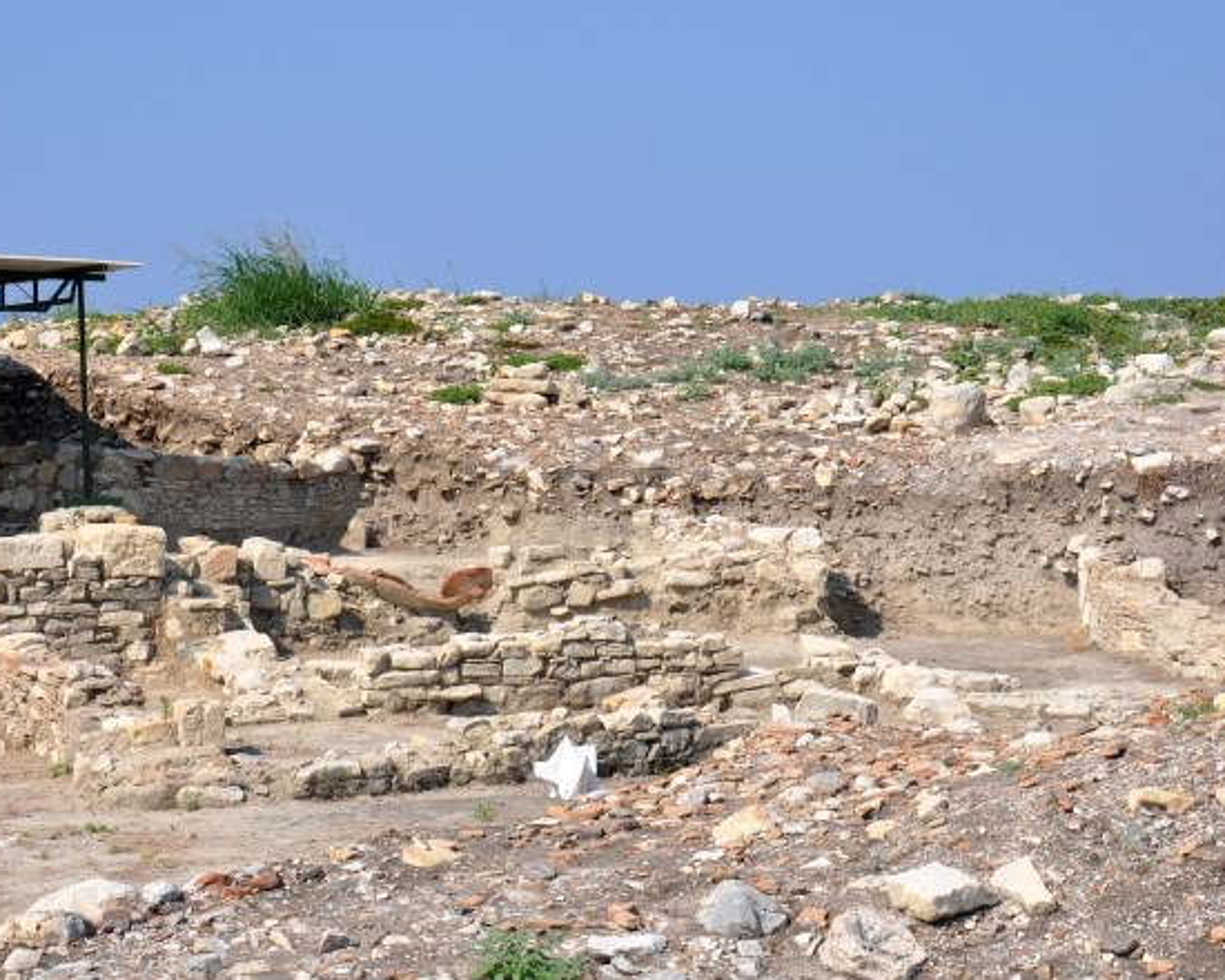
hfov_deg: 21.5
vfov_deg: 17.3
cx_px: 577
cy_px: 489
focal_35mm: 89
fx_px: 3227
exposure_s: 1/200
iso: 200
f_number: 14
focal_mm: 52
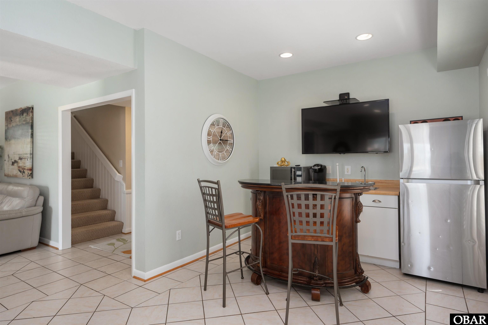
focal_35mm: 20
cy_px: 162
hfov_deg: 84.0
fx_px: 271
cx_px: 244
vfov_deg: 61.8
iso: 250
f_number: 7.1
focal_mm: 20
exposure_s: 1/8
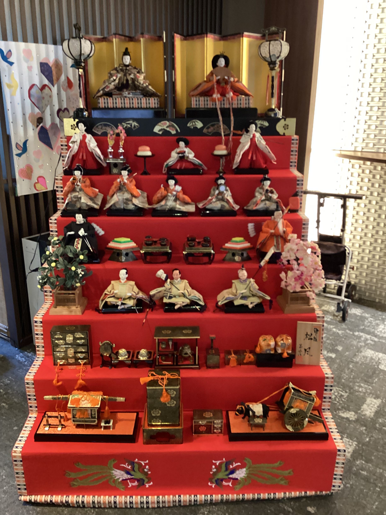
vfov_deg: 58.4
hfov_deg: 45.4
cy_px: 258
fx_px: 461
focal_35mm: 31
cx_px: 193
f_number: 2.4
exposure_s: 1/25
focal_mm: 3.3
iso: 500
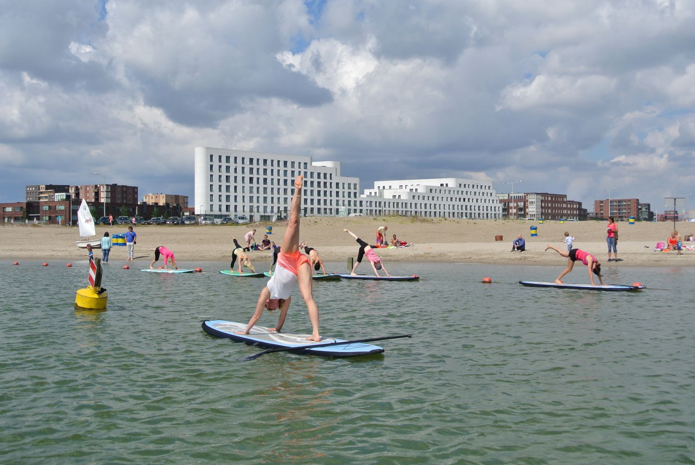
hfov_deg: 49.5
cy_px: 232
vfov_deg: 34.3
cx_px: 348
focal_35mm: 39
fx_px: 754
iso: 100
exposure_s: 1/1000
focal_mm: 14.5
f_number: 5
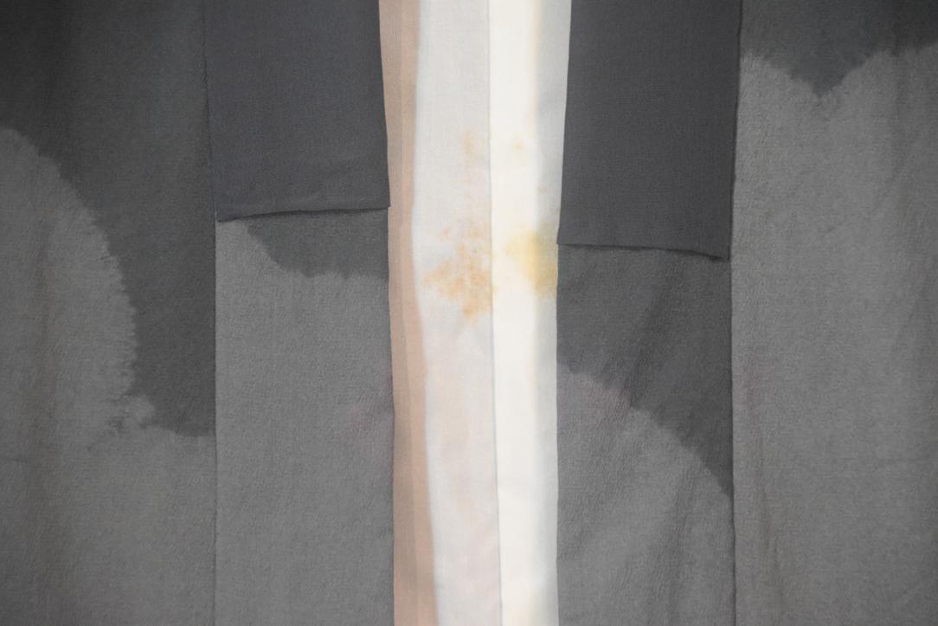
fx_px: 6058
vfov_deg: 5.9
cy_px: 313
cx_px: 469
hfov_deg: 8.9
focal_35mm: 232
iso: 5000
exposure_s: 1/125
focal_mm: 155
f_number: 6
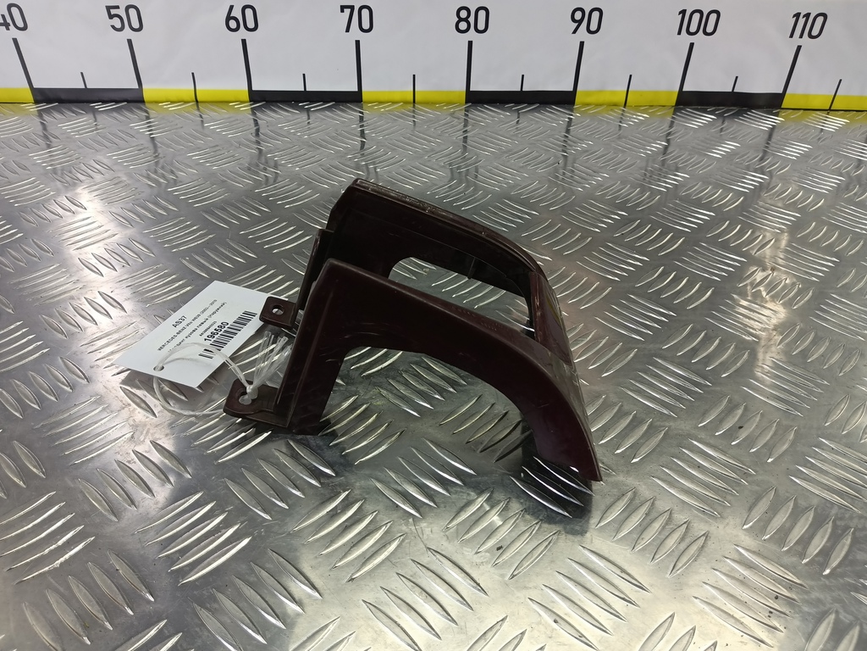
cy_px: 326
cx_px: 434
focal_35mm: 23
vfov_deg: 58.9
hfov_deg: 73.9
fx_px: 576
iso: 91
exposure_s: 1/50
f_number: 1.6
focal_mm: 4.11
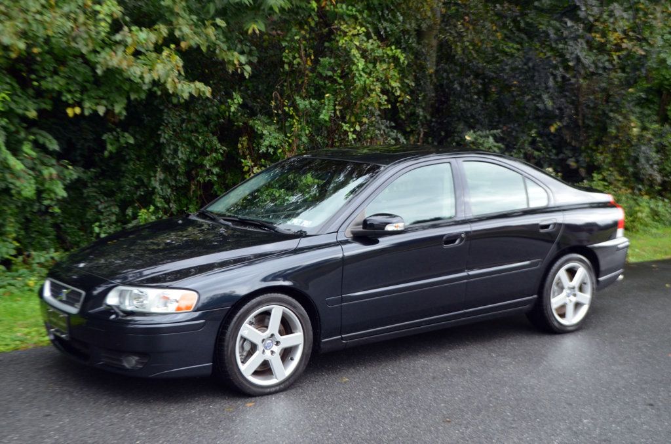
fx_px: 893
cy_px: 222
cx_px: 336
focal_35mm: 48
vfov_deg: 27.9
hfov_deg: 41.2
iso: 400
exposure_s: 1/80
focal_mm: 32
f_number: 4.8
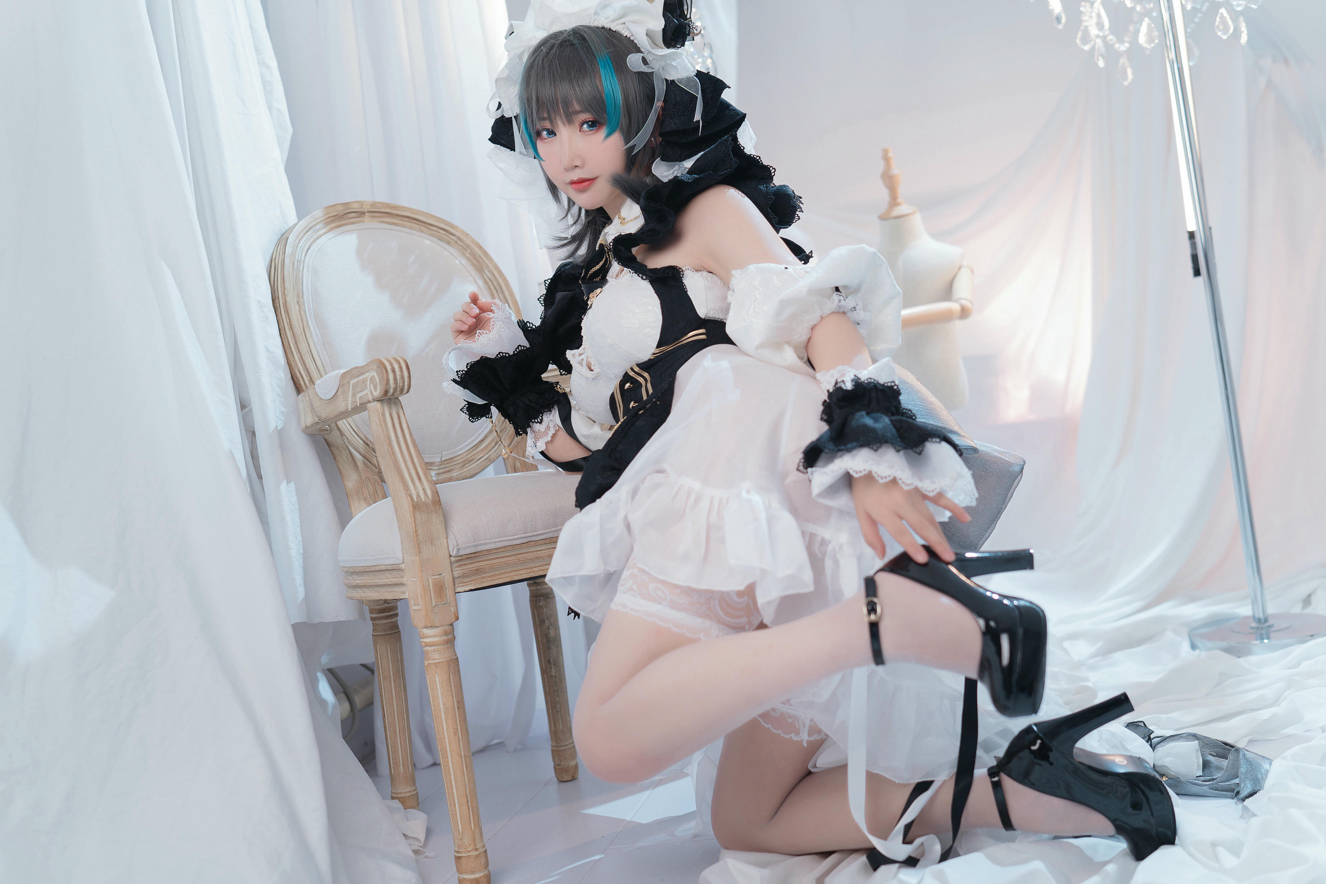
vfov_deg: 33.4
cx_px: 663
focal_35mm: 40
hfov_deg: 48.5
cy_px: 442
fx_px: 1473
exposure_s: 1/125
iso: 320
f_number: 2.5
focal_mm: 40
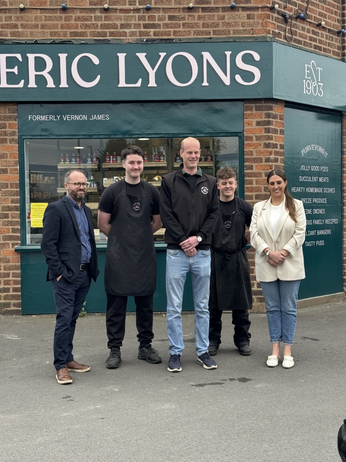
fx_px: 640
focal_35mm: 48
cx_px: 173
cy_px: 231
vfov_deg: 39.7
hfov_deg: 30.3
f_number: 1.78
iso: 64
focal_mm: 6.76
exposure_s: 1/822
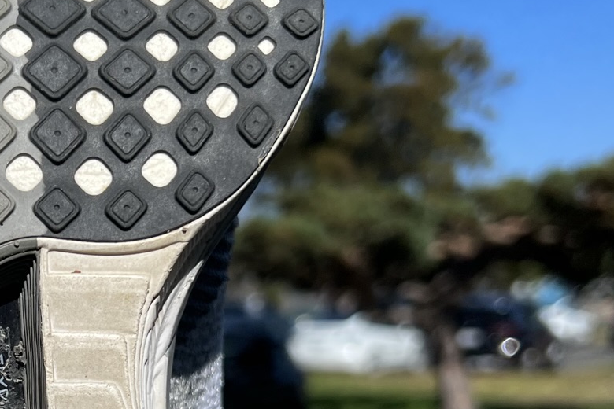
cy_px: 441
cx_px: 82
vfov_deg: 18.5
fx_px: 1211
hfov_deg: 27.6
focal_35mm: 71
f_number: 1.5
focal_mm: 5.7
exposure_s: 1/8000
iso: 50
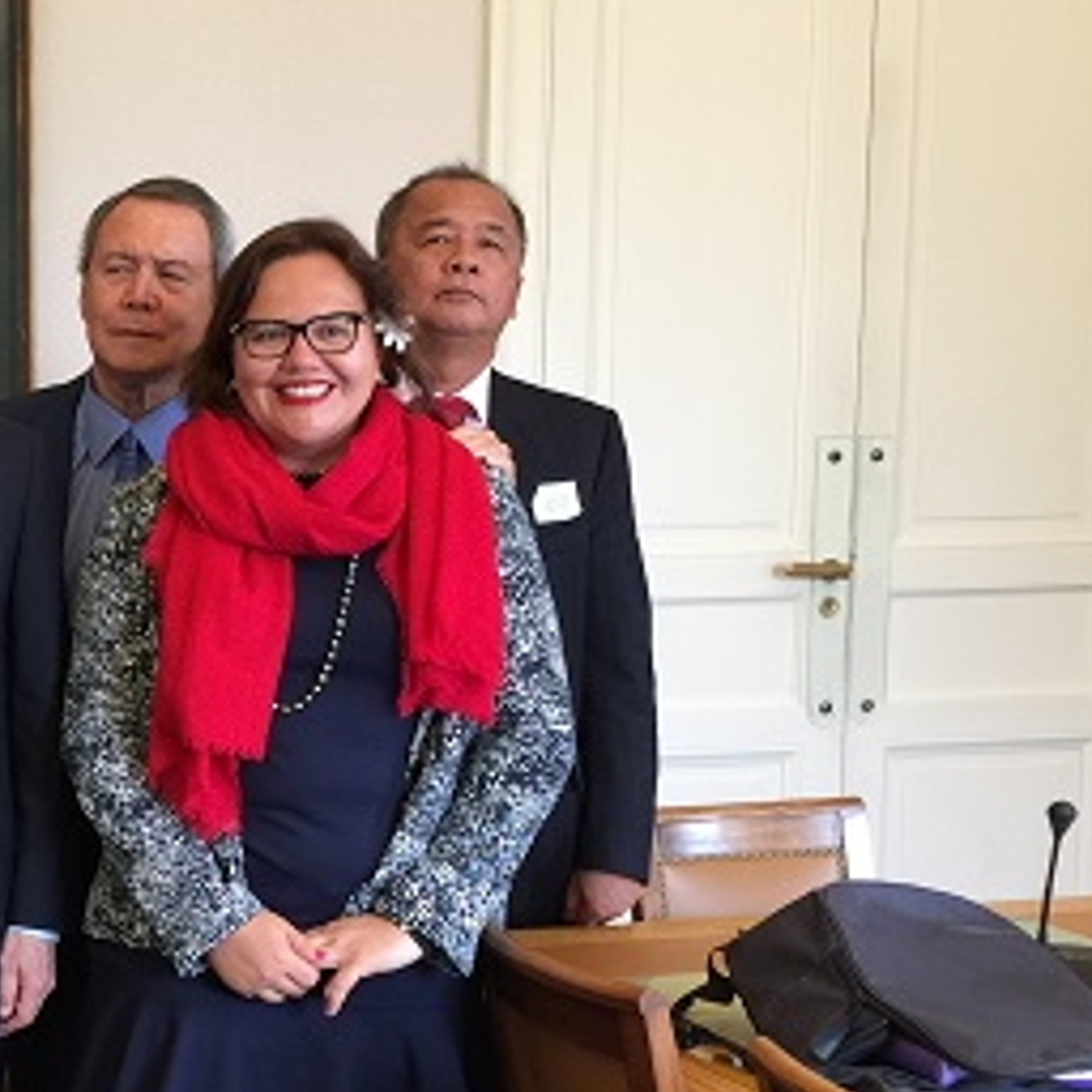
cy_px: 685
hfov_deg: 24.6
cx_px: -128
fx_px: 2320
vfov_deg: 26.4
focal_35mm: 65
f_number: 2.2
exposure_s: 1/17
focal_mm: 4.15
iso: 50
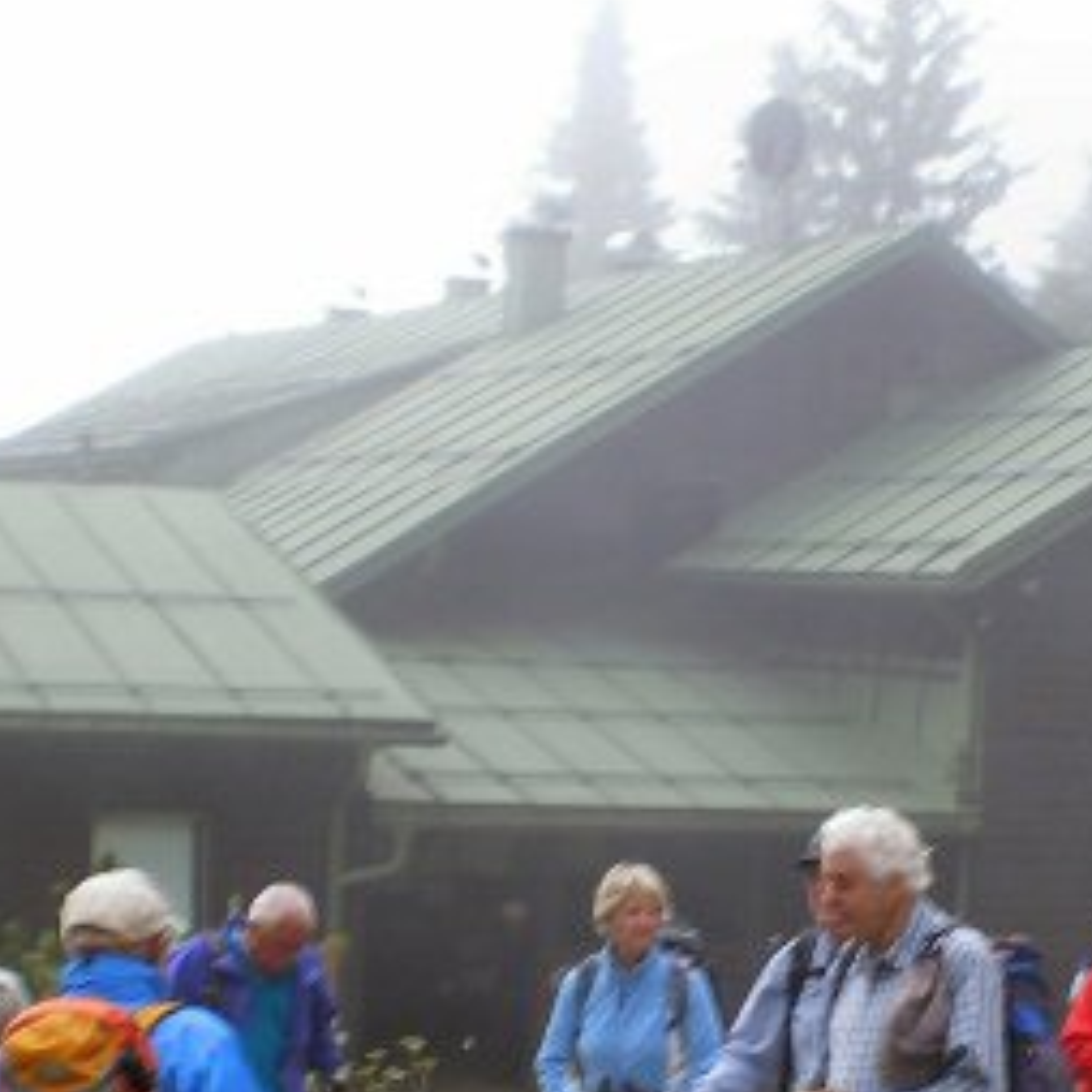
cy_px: 946
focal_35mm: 86
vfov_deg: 19.9
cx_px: 1006
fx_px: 3069
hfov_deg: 19.8
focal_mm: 6.3
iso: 64
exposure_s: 1/125
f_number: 4.6
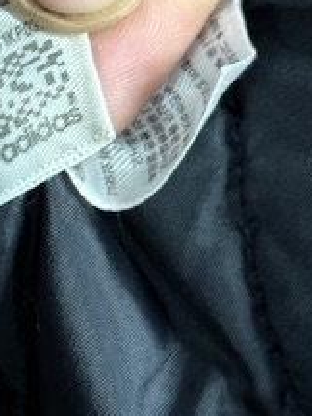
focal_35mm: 142
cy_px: 21
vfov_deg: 13.7
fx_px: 1706
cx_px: 25
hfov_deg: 10.4
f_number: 1.78
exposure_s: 1/50
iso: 160
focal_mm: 6.76
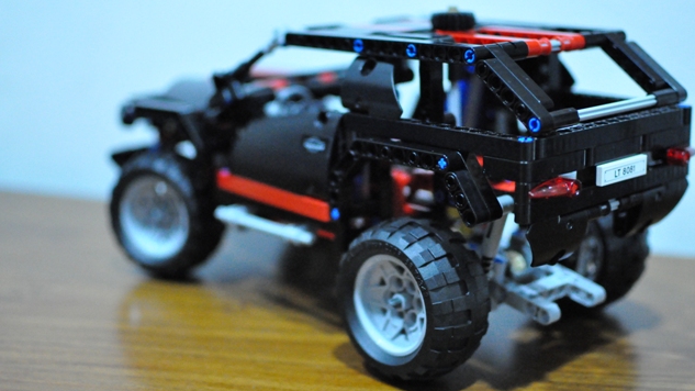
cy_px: 207
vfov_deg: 21.6
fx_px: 1023
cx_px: 349
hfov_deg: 37.5
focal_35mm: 56
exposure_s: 1/160
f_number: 2
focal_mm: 35
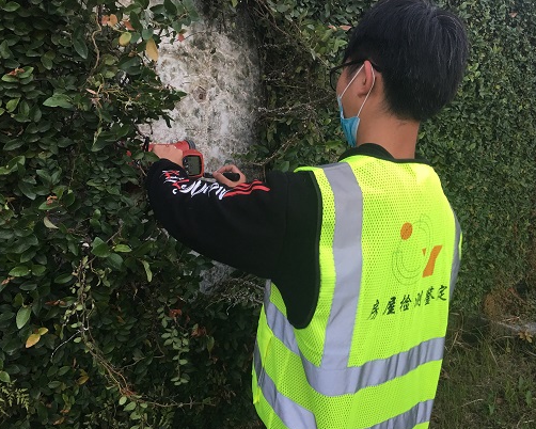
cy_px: 218
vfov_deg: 47.1
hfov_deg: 57.1
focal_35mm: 31
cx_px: 286
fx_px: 492
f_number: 2.2
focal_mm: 4.15
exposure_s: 1/33
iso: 50
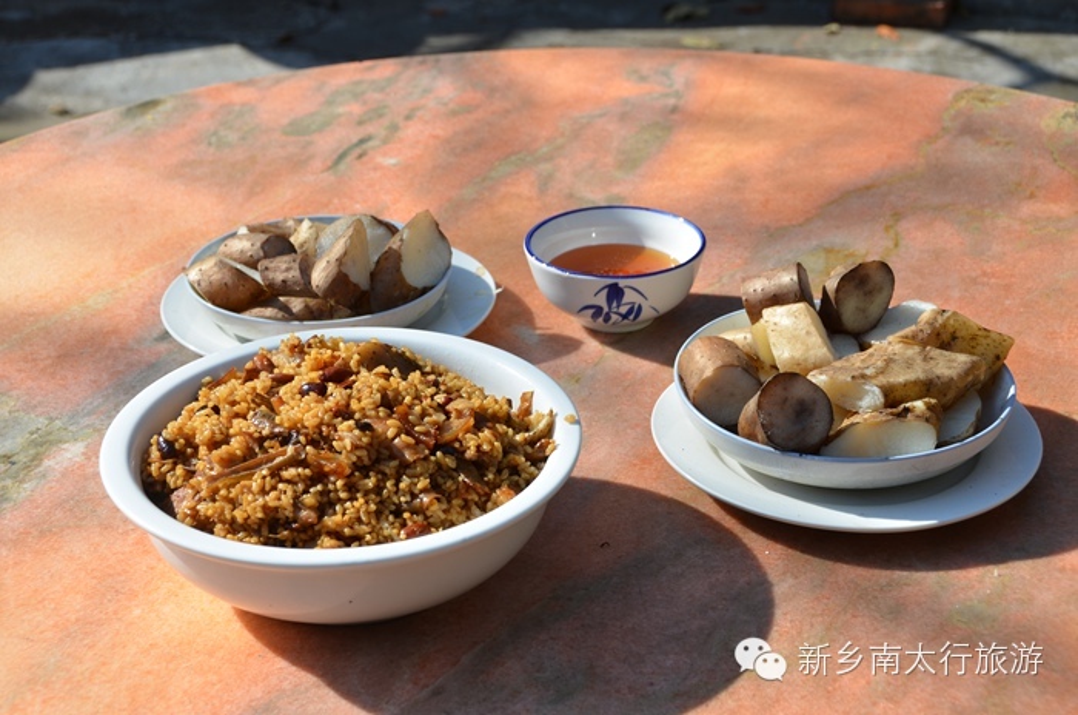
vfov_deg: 20.5
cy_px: 358
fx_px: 1973
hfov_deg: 30.6
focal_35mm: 66
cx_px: 539
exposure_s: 1/250
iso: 100
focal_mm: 44
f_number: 8
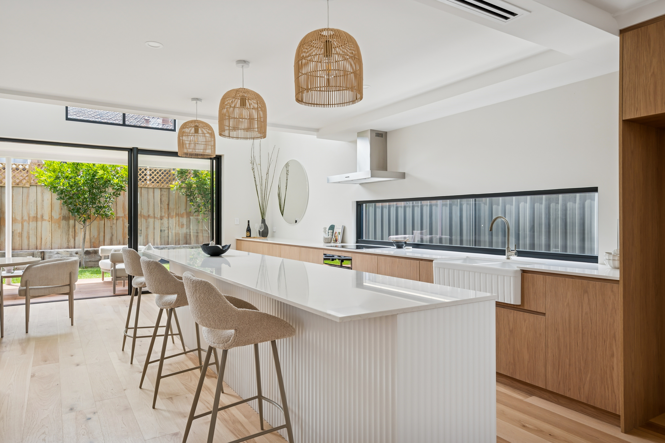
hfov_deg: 73.7
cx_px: 332
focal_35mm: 24
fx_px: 443
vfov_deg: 53.1
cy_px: 222
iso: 400
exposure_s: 1/125
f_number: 9
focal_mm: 24
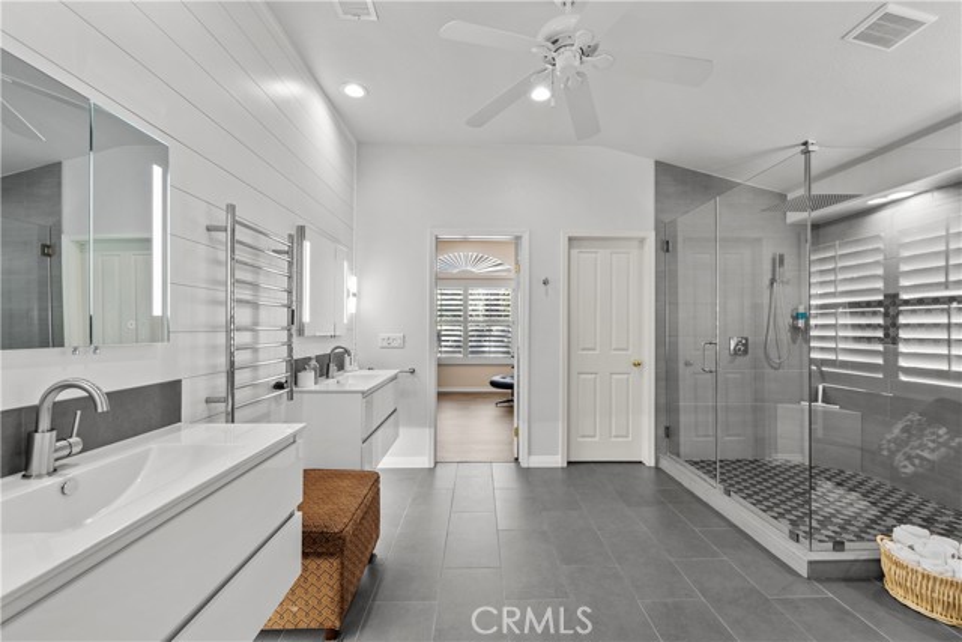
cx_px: 481
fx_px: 374
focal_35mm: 14
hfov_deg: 104.2
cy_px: 321
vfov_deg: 81.2
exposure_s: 1.3
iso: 100
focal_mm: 14
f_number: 9
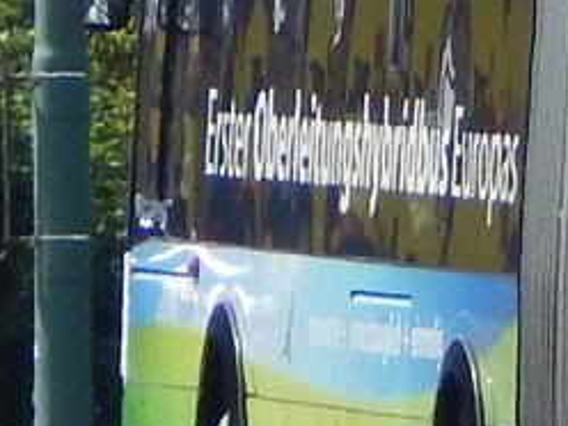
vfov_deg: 1.0
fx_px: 25007
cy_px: -218
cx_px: 987
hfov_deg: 1.3
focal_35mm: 1524
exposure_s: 1/640
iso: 125
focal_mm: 56.5
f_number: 5.7
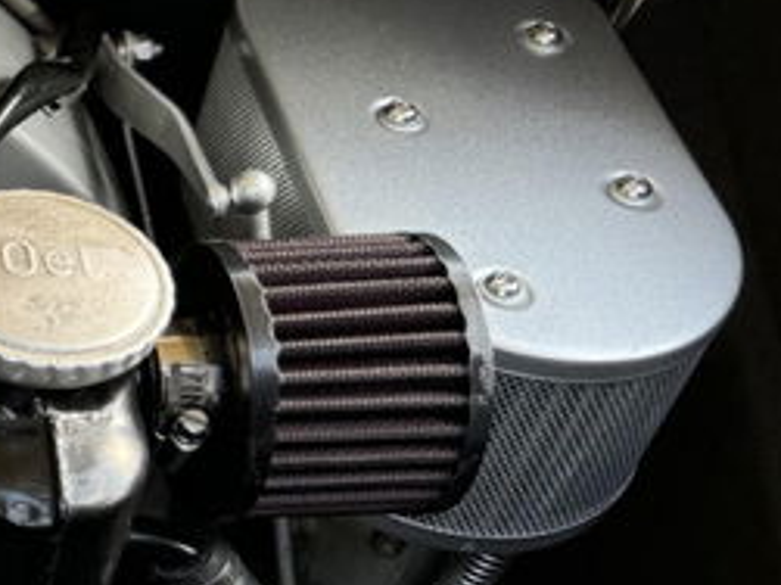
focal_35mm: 98
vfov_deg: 15.0
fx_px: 2210
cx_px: -641
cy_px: 426
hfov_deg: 16.6
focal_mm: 6.76
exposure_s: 1/121
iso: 100
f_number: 1.78
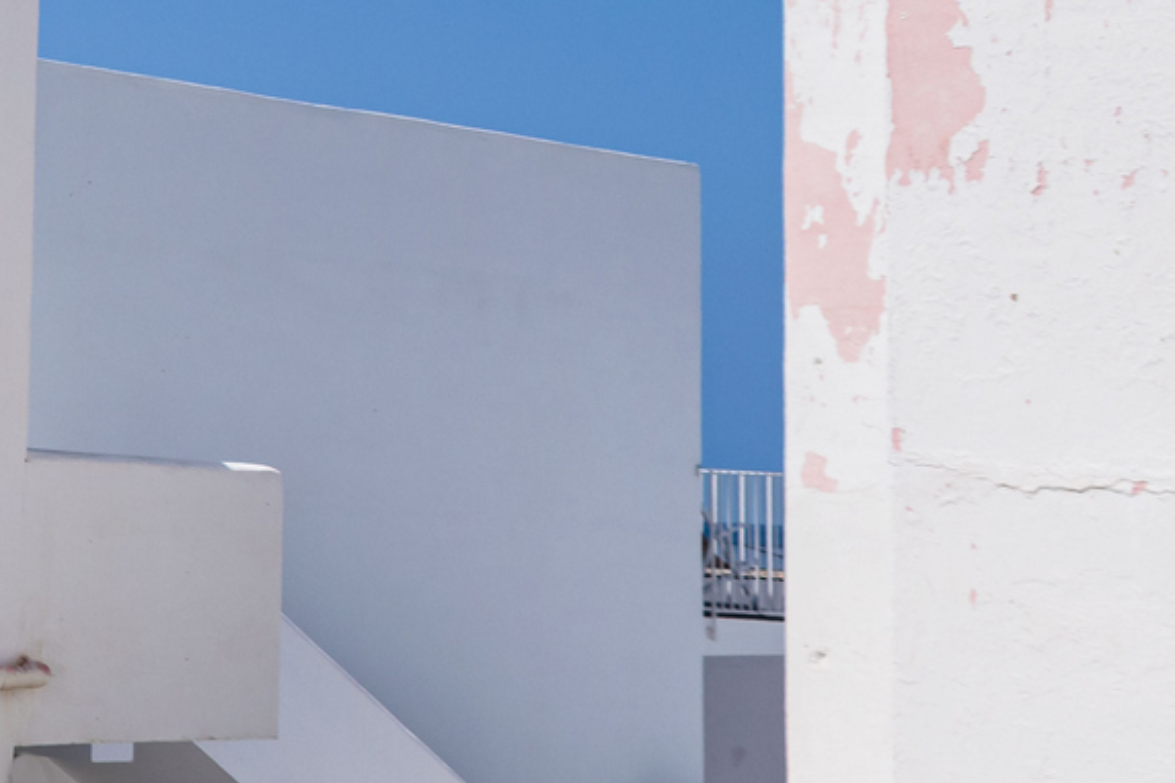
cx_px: -647
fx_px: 2773
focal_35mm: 85
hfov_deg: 20.2
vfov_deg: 15.8
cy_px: 43
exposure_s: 1/400
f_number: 10
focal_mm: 18
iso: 100
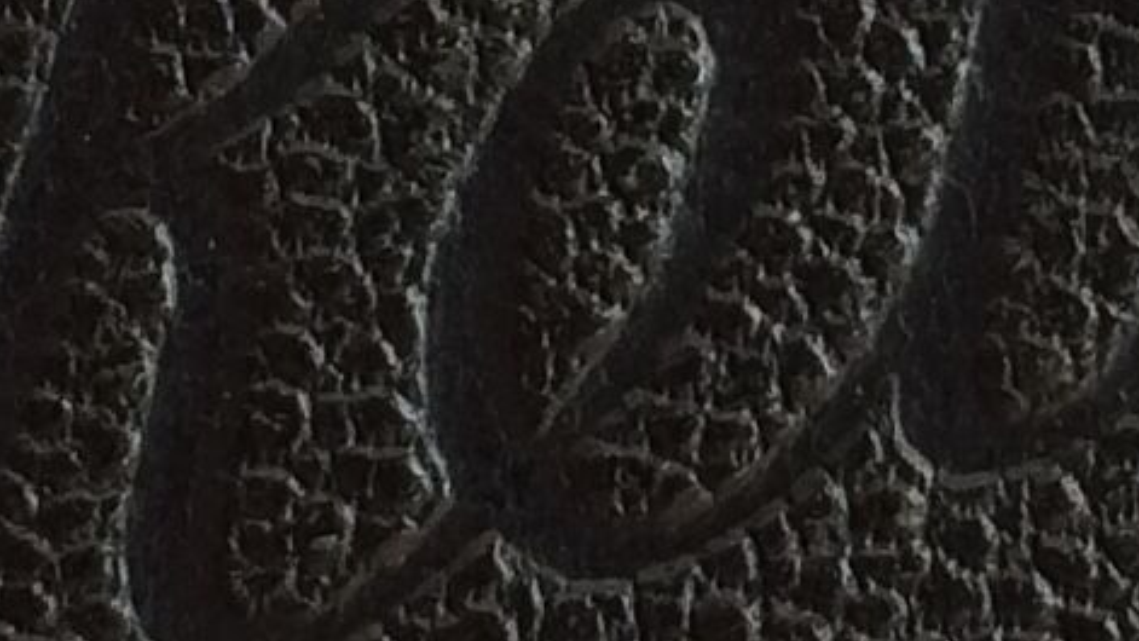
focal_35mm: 219
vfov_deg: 5.5
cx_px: 827
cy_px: -266
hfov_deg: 9.8
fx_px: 6615
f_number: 2.2
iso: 32
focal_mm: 4.15
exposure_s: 1/124
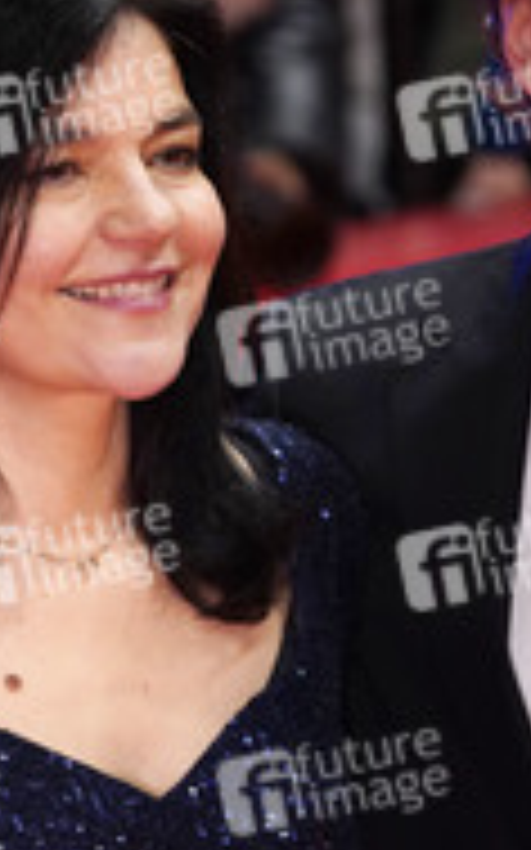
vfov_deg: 4.3
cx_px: -56
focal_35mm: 486
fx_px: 11262
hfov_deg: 2.7
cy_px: 445
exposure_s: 1/250
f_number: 5.6
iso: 3200
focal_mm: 200
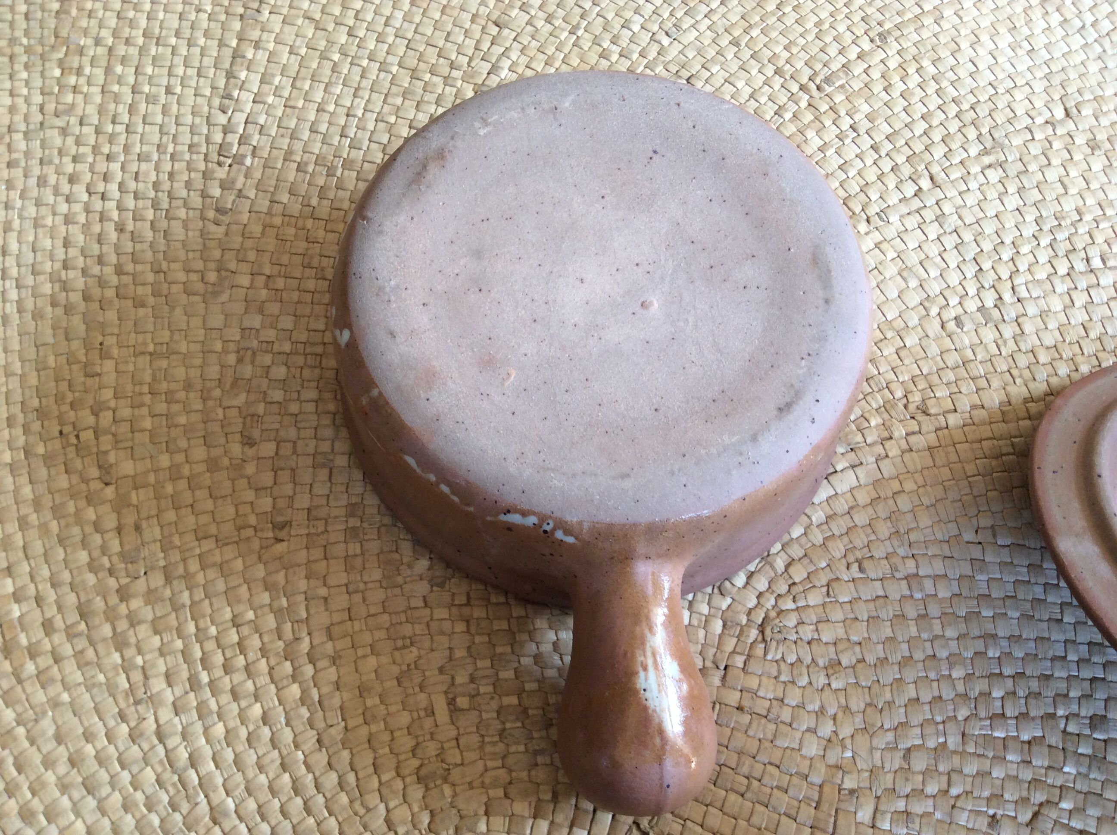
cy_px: 418
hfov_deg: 56.9
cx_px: 558
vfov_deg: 44.1
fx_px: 1031
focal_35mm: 32
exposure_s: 1/25
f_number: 2.4
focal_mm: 3.3
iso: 64
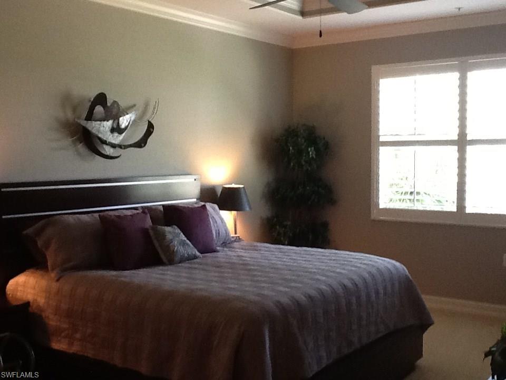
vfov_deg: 32.9
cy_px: 190
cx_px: 253
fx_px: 643
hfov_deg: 42.9
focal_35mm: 44
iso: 125
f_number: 2.4
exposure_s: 1/30
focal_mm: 2.03
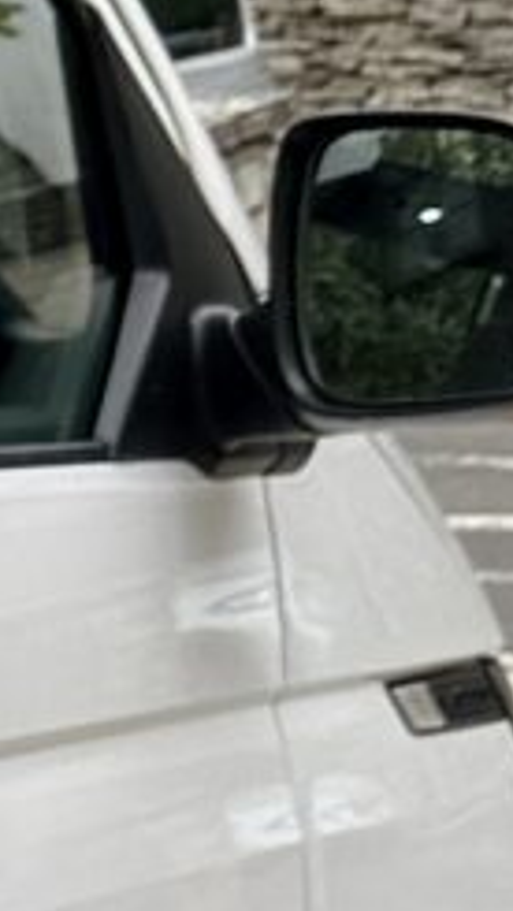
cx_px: -3037
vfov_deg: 7.9
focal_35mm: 273
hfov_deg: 3.6
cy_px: 859
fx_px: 6595
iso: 80
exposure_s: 1/1042
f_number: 1.78
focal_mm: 6.76
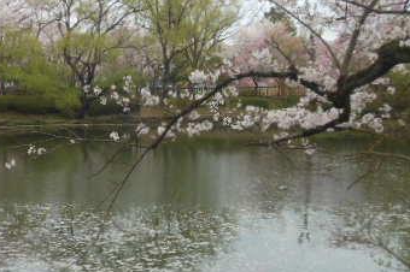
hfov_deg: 39.3
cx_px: 104
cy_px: 134
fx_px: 558
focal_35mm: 49
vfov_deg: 27.5
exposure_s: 1/250
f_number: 3.2
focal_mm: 4.5
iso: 80
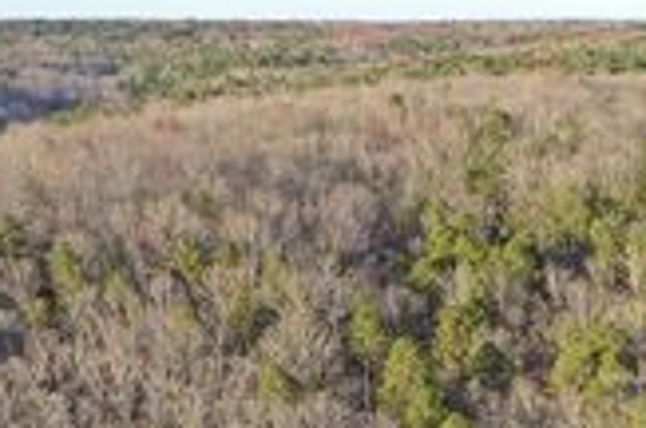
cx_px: 872
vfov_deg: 15.6
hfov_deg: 21.2
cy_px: 418
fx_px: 1540
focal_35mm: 86
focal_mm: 10.26
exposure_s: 1/200
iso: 100
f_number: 4.5
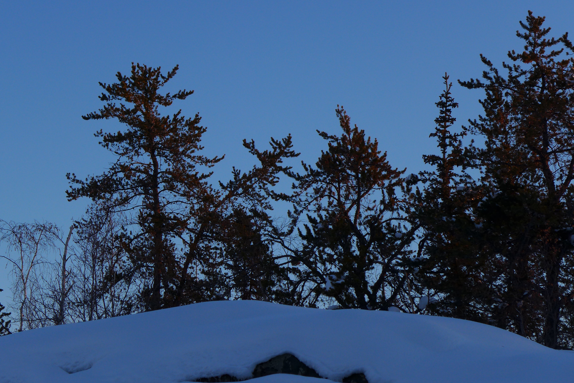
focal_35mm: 105
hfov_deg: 19.4
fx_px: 1675
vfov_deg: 13.0
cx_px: 245
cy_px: 162
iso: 80
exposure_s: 1/500
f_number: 2.8
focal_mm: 17.7
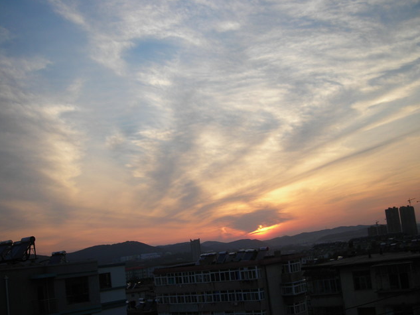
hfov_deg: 44.7
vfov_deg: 34.4
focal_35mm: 42
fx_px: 510
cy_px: 159
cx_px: 228
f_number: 3.2
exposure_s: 1/156
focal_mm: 6.3
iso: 50
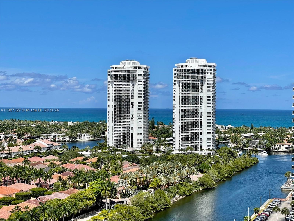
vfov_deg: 22.9
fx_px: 544
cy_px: 110
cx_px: 147
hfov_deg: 30.3
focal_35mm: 64
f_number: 2.2
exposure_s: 1/2053
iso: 20
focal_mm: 7.5
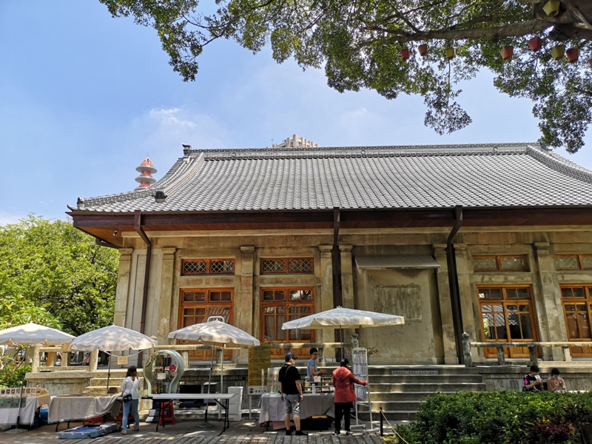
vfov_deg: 51.4
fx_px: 462
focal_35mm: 27
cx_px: 296
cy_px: 222
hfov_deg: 65.3
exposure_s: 1/1302
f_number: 1.8
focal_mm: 3.95
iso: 50
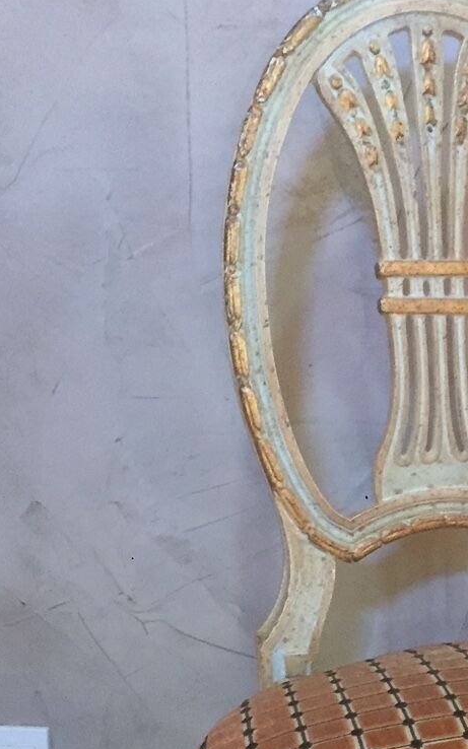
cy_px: 728
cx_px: 521
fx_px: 1388
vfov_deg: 28.5
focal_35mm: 68
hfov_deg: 18.4
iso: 250
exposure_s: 1/20
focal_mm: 4.15
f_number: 2.2
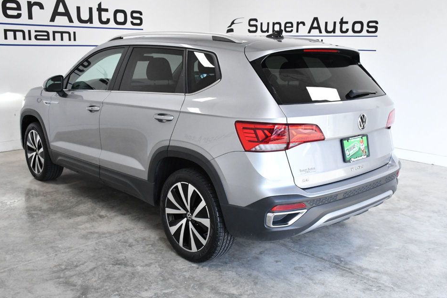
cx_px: 218
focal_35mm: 37
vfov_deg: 35.9
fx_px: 459
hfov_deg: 51.9
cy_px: 141
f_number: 9
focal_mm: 23
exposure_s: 1/320
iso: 2500
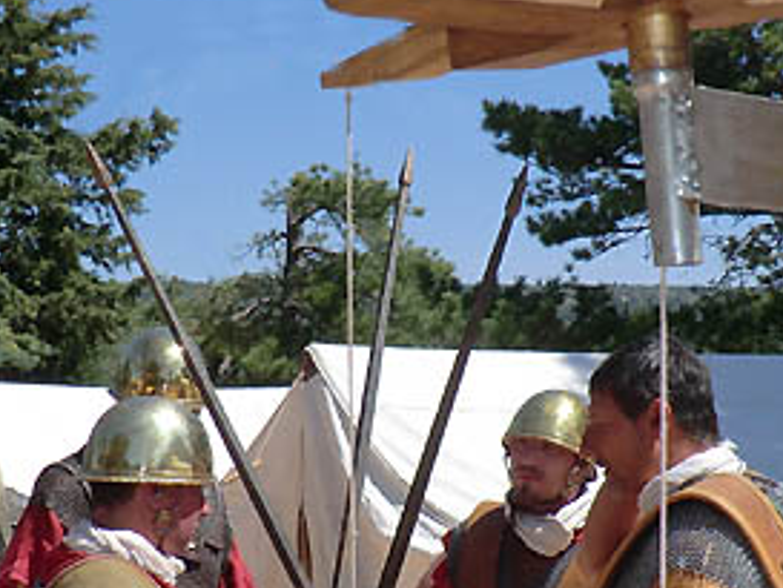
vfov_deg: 16.7
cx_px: 442
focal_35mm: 88
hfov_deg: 22.2
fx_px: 1991
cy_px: 416
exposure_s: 1/800
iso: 64
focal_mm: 7.1
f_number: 3.8
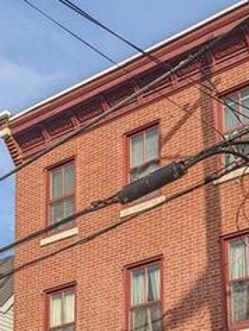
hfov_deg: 19.4
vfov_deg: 23.1
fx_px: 728
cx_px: 120
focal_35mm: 76
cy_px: 417
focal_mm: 4.38
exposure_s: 1/3356
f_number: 1.73
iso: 49
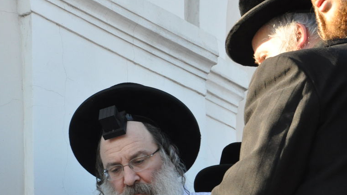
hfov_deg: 7.1
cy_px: 194
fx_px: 2787
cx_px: 133
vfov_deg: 4.0
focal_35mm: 303
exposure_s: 1/400
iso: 1250
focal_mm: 105
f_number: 10
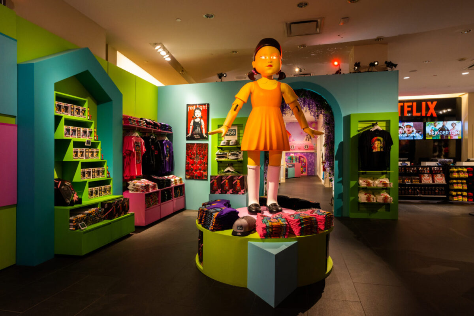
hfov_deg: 81.2
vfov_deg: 59.5
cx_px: 237
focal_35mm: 21
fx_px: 276
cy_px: 158
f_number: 8
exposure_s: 1/20
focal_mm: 21
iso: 1000
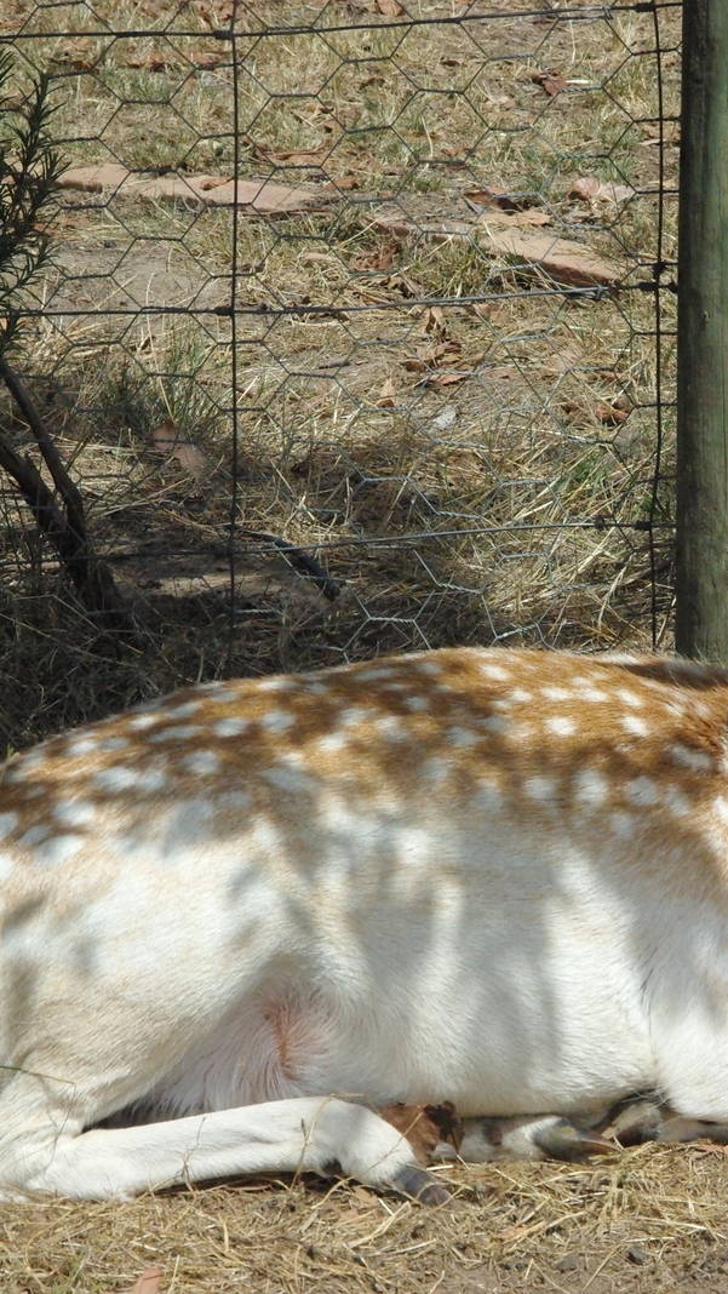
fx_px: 6038
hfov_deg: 6.9
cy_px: 646
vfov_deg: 12.2
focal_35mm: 176
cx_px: 620
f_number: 11
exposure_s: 1/2000
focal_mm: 75
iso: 1600
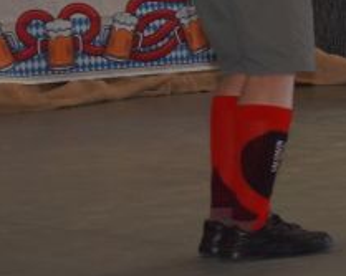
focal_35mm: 309
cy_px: -10
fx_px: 3166
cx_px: 1108
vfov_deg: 5.0
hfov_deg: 5.8
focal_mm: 30.9
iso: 100
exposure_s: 1/200
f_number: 3.2
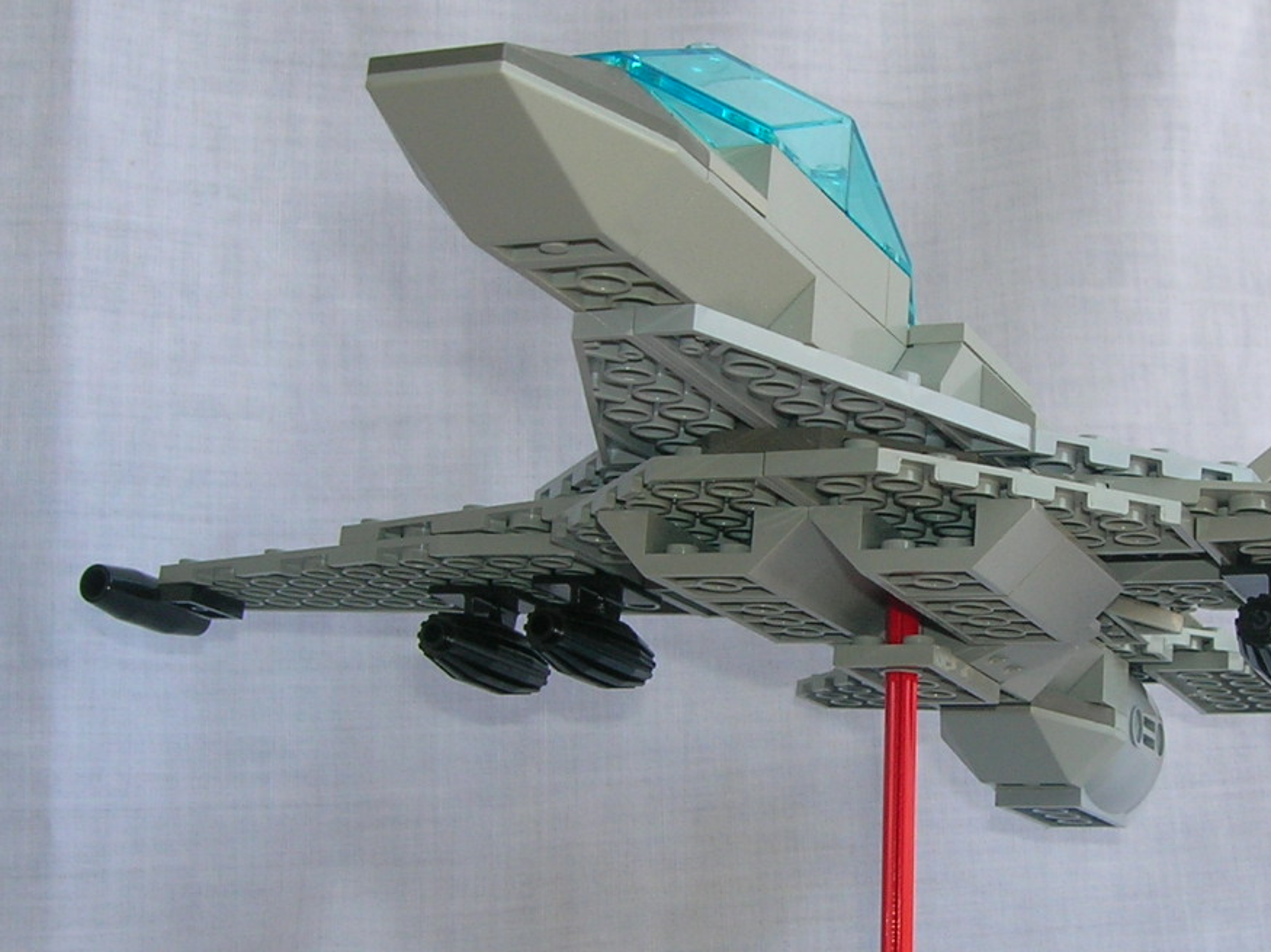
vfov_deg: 22.9
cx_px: 930
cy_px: 546
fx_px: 2350
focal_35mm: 64
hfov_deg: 29.9
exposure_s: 1/50.4
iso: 50
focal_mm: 5.8
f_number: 4.9
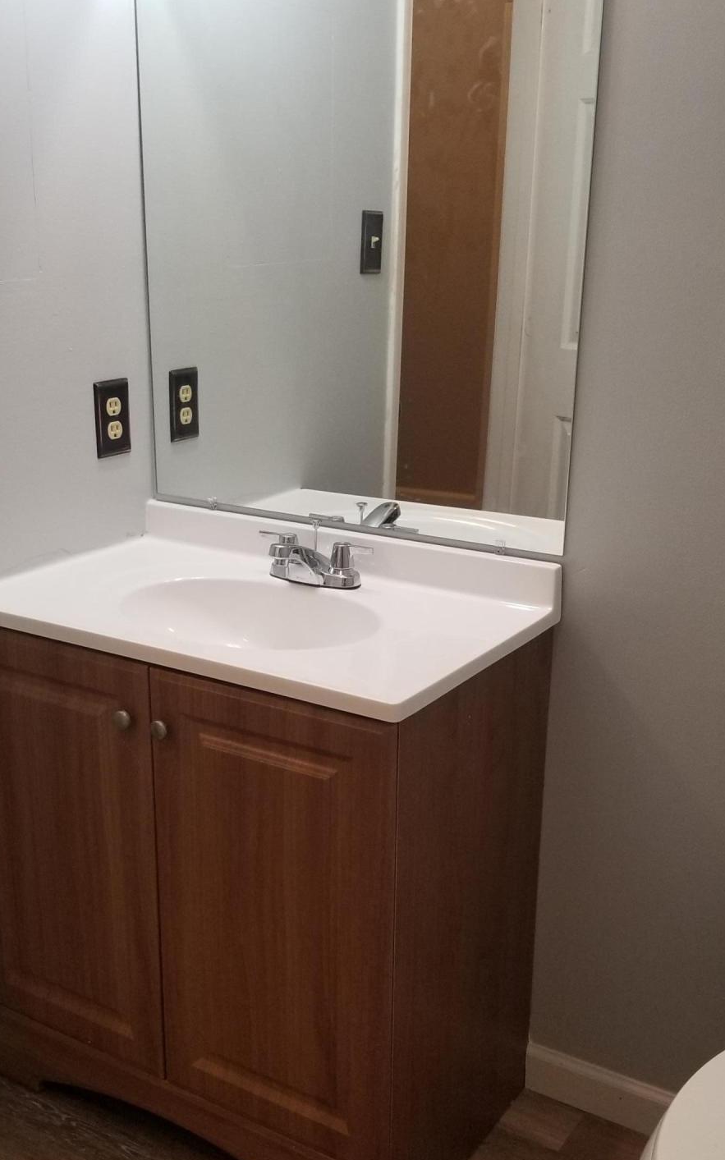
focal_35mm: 39
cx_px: 307
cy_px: 647
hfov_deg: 32.7
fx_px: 1233
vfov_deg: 50.3
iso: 200
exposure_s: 1/60
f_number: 1.7
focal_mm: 4.25
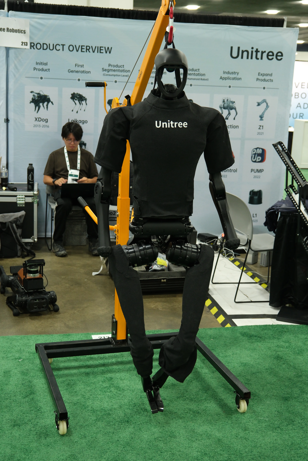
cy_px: 230
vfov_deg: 42.7
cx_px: 154
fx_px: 590
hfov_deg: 29.2
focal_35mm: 46
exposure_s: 1/45
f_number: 4
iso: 1250
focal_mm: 30.8
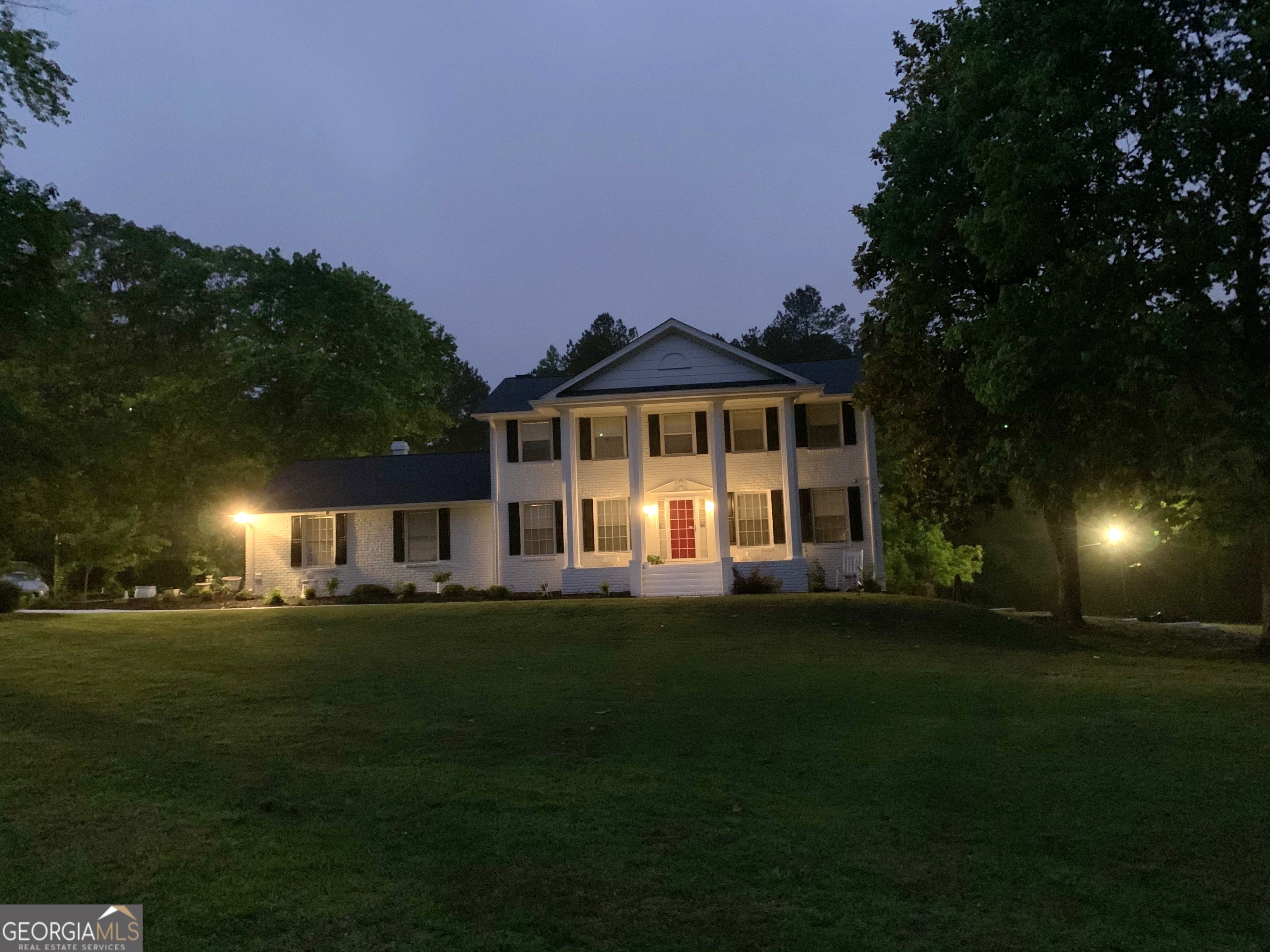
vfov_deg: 53.1
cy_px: 476
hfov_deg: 67.3
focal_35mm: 26
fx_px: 954
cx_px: 635
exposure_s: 1/16
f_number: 1.8
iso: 2000
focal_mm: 4.25
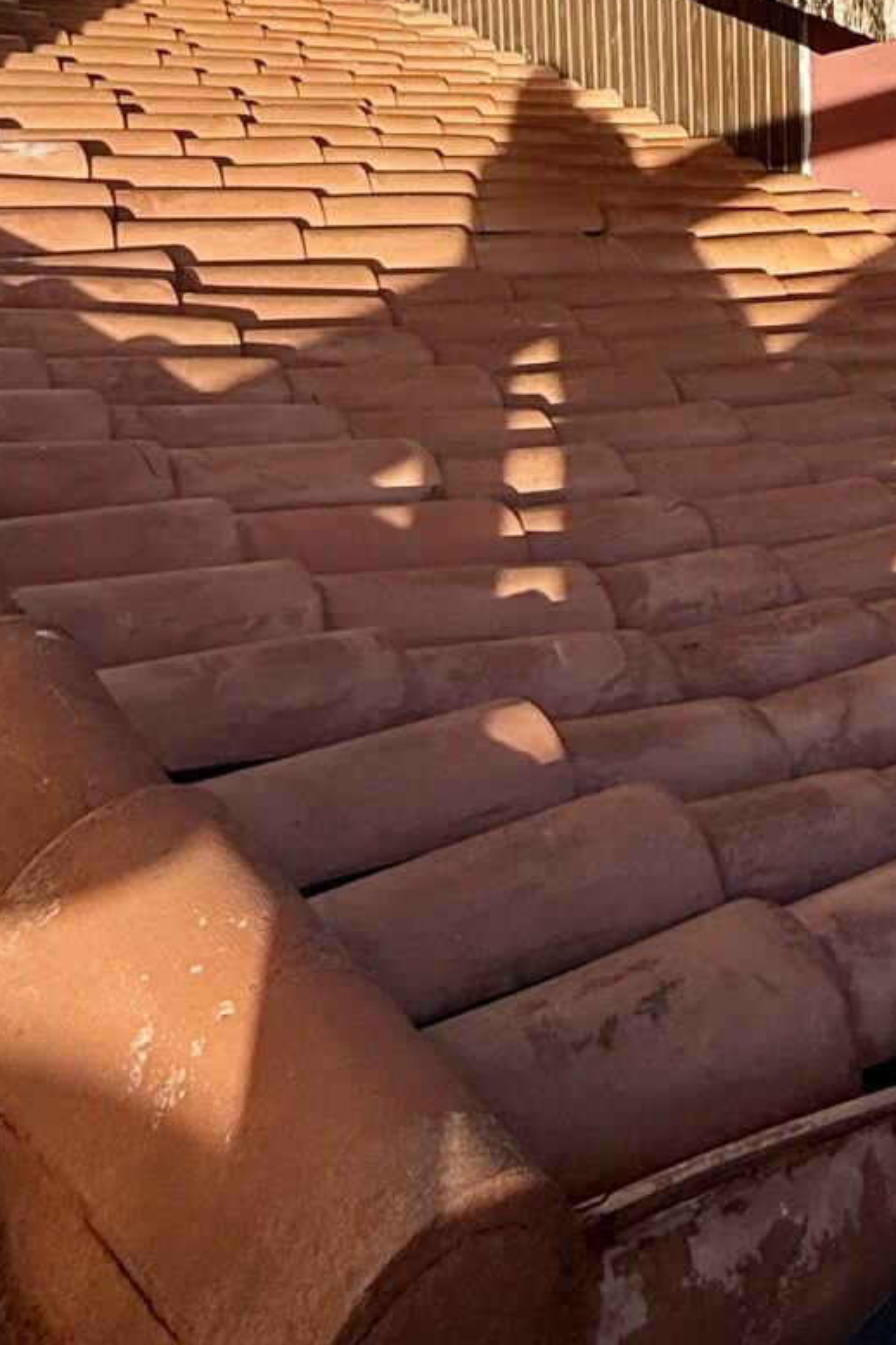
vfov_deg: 30.9
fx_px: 1792
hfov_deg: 26.1
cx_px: 960
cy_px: -454
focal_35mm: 48
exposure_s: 1/1572
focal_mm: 2.22
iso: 50
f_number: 2.2
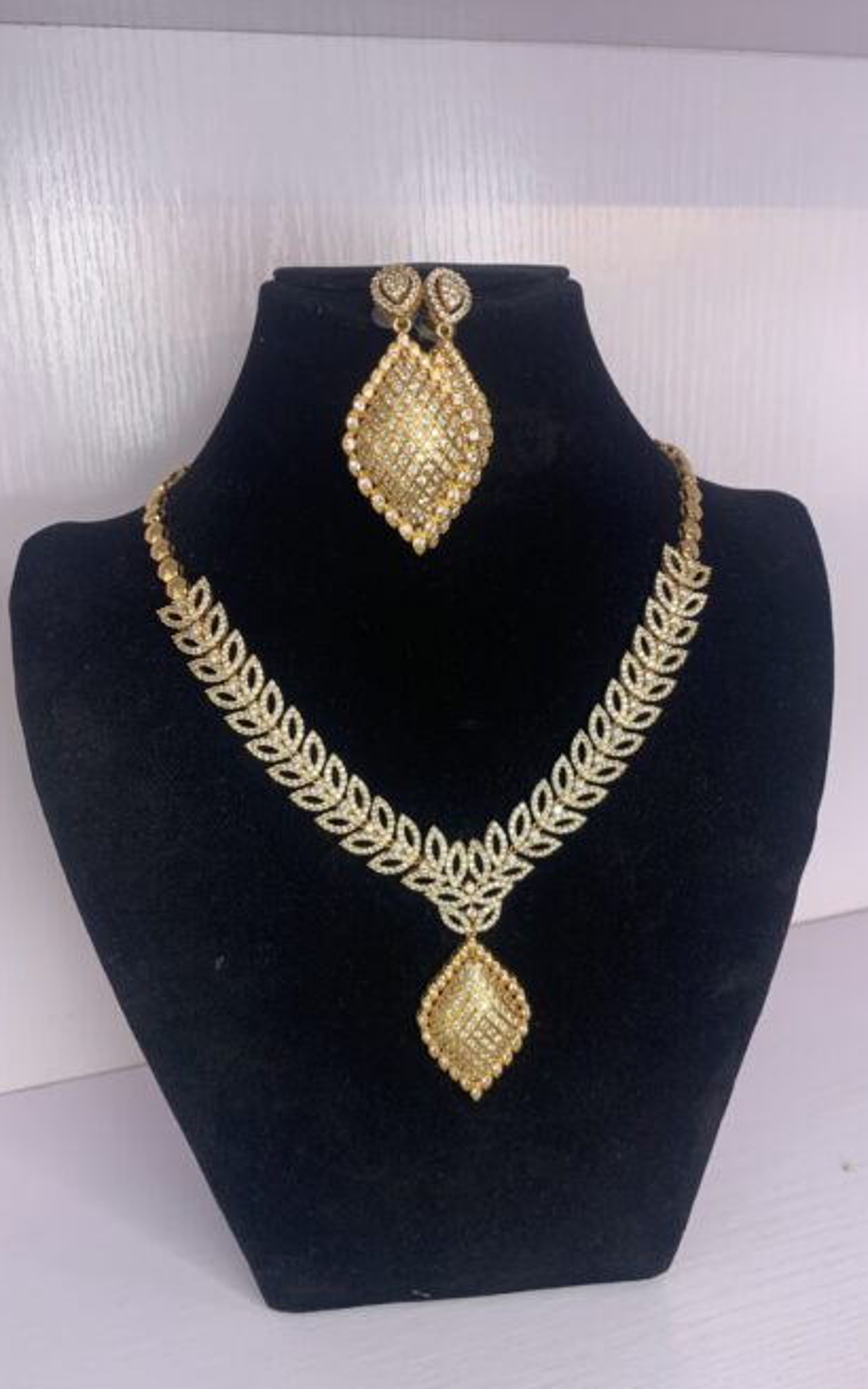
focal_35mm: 28
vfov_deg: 66.5
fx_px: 1060
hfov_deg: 44.5
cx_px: 472
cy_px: 704
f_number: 1.8
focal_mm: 4.25
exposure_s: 1/100
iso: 40
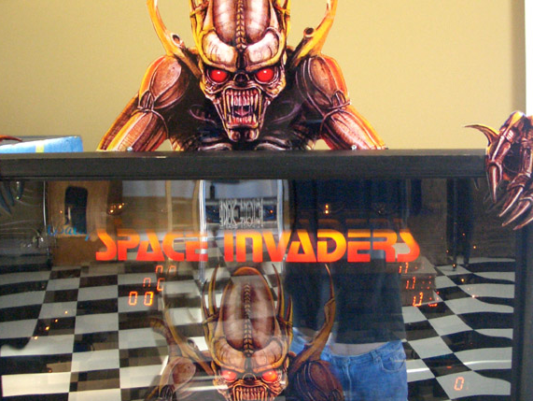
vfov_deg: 29.7
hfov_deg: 38.9
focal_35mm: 49
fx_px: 755
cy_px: 168
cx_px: 257
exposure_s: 1/30
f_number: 2.6
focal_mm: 5.8
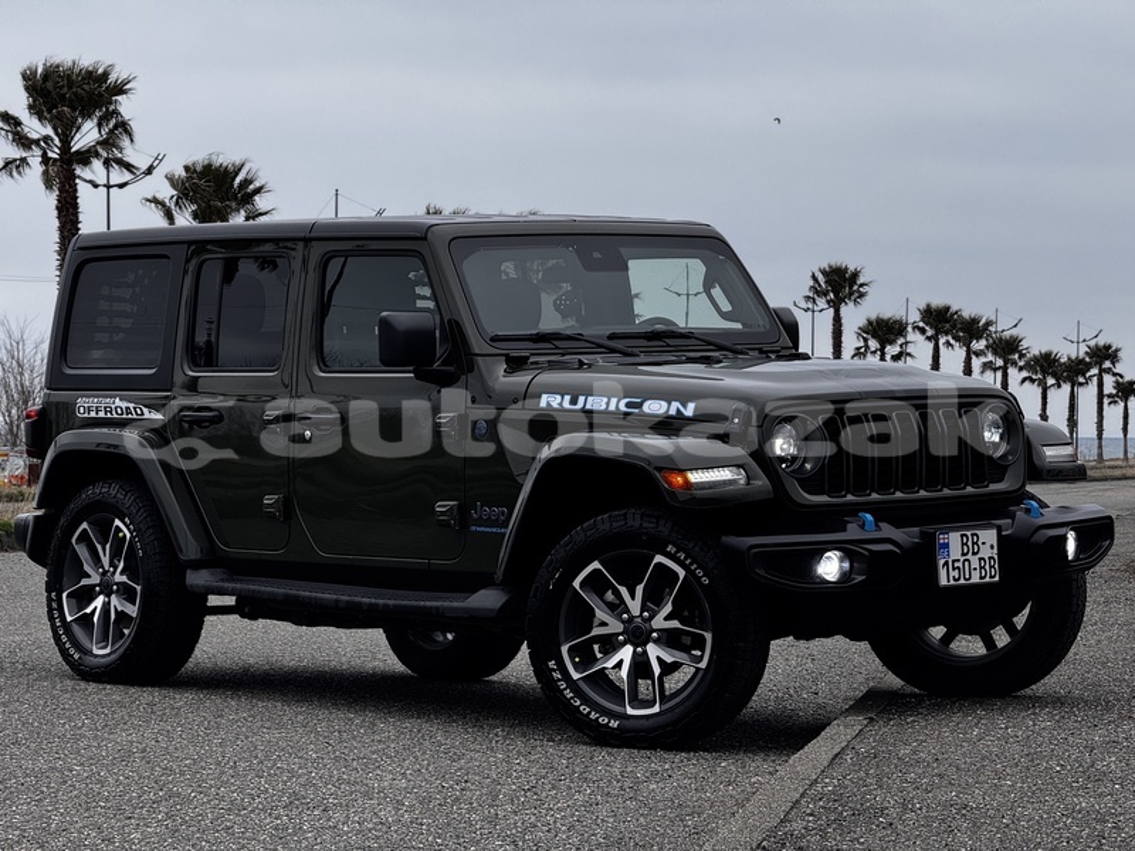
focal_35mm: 120
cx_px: 568
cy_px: 426
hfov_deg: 16.4
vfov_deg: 12.3
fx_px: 3935
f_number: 2.8
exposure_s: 1/297
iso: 50
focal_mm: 15.66
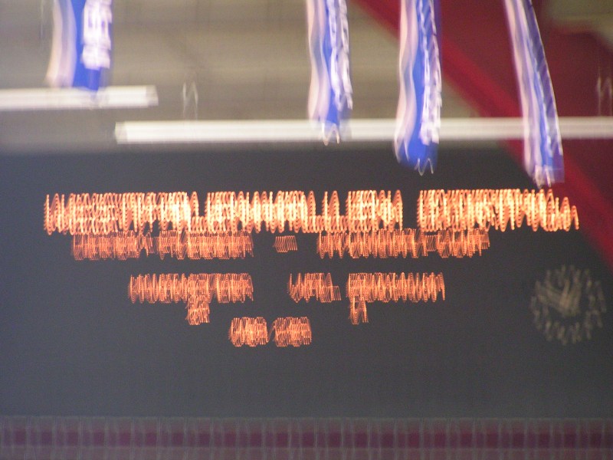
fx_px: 5012
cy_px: 230
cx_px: 306
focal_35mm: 283
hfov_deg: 7.0
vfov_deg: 5.3
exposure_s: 1/5
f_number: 3.5
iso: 200
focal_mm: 43.3
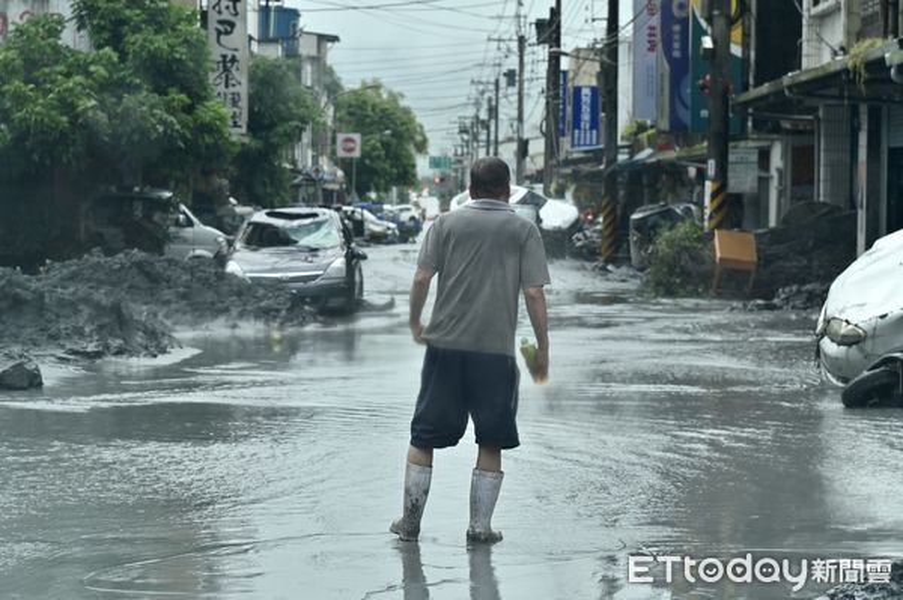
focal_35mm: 120
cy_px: 300
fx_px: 3007
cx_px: 452
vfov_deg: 11.4
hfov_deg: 17.1
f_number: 6.3
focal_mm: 120
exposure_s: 1/250
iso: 640
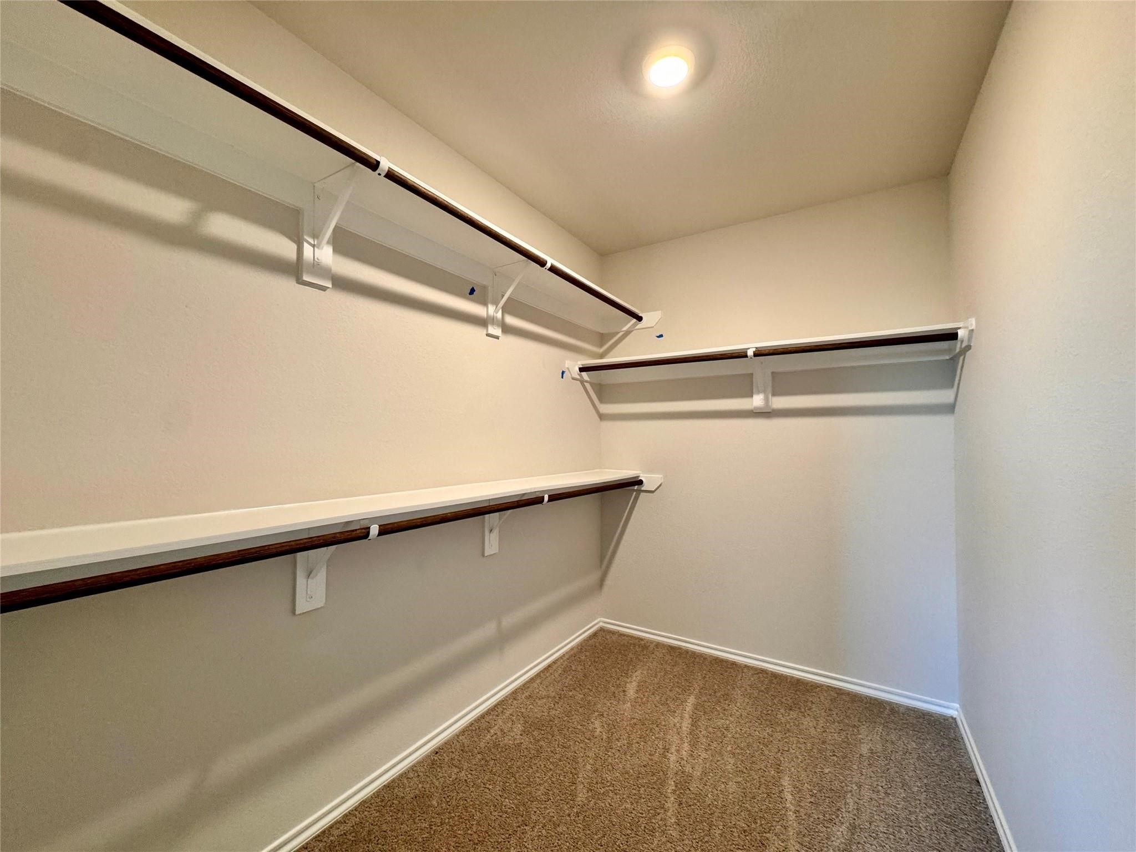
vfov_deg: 85.7
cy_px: 426
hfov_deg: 102.1
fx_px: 459
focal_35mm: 14
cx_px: 568
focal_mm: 2.22
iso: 200
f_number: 2.2
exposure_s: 1/60
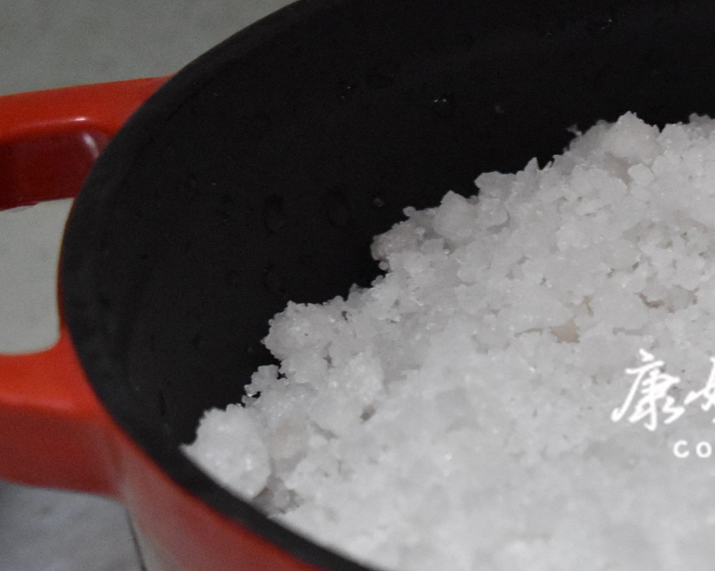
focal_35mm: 190
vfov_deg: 8.1
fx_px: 4023
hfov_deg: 10.0
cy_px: 402
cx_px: 805
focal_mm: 55
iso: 5600
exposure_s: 1/100
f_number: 5.6
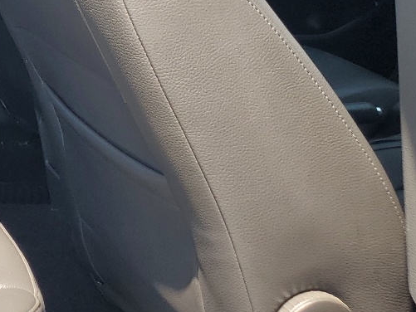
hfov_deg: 20.9
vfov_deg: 17.1
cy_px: -42
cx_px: -159
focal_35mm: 83
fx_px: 998
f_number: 1.5
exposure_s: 1/556
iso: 50
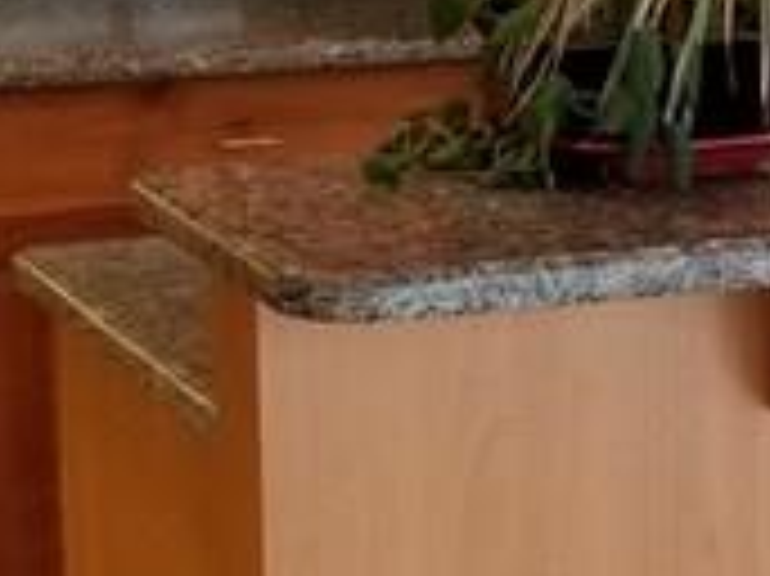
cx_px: 824
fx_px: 3468
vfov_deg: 9.5
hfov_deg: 12.5
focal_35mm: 156
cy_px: 261
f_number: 1.7
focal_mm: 4.3
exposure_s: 1/30
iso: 160
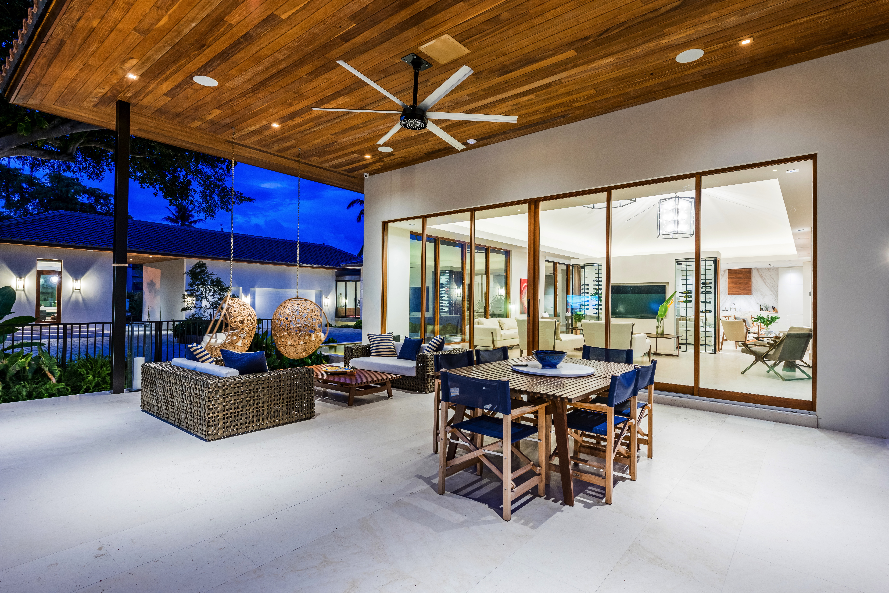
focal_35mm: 18
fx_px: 445
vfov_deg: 67.4
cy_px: 296
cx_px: 444
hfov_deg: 90.0
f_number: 9
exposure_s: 1.3
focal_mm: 18
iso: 250
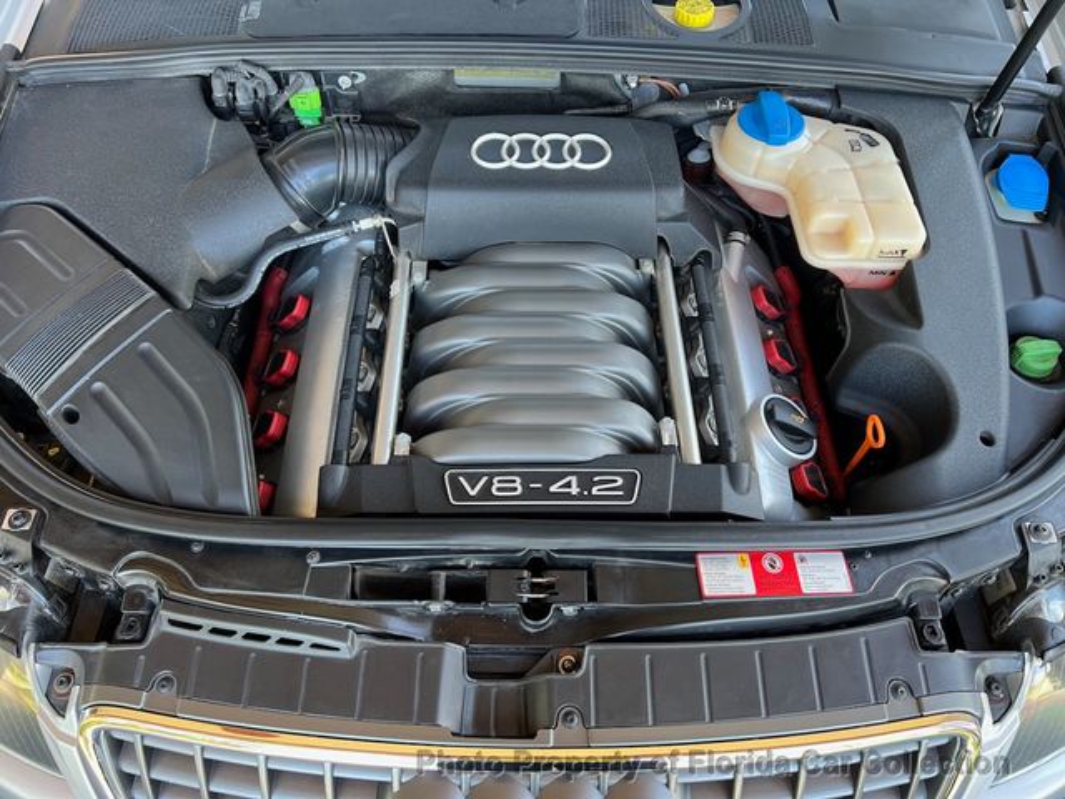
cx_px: 532
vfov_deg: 53.1
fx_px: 800
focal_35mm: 26
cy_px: 400
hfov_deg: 67.3
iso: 100
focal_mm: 5.7
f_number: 1.5
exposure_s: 1/121
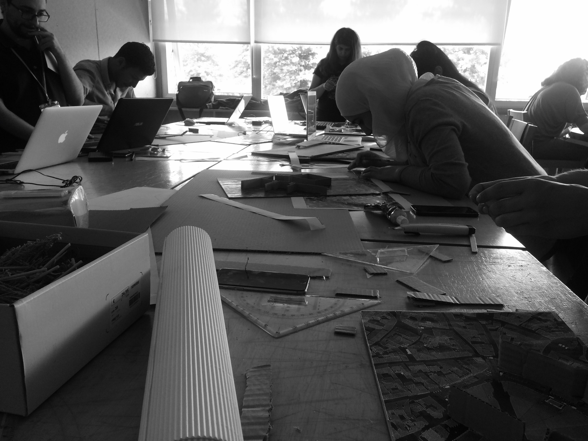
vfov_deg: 48.2
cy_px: 220
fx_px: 493
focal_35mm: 29
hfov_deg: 61.7
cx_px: 294
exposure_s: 1/33
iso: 40
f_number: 2.2
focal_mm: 4.15
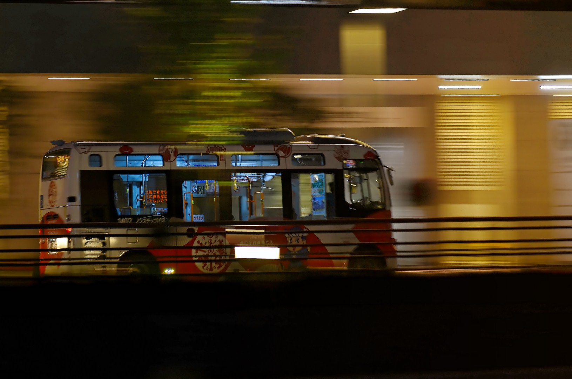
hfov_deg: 19.5
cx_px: 286
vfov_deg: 13.0
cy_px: 190
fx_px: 1665
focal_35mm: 105
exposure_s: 1/13
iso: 200
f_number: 2.8
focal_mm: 70
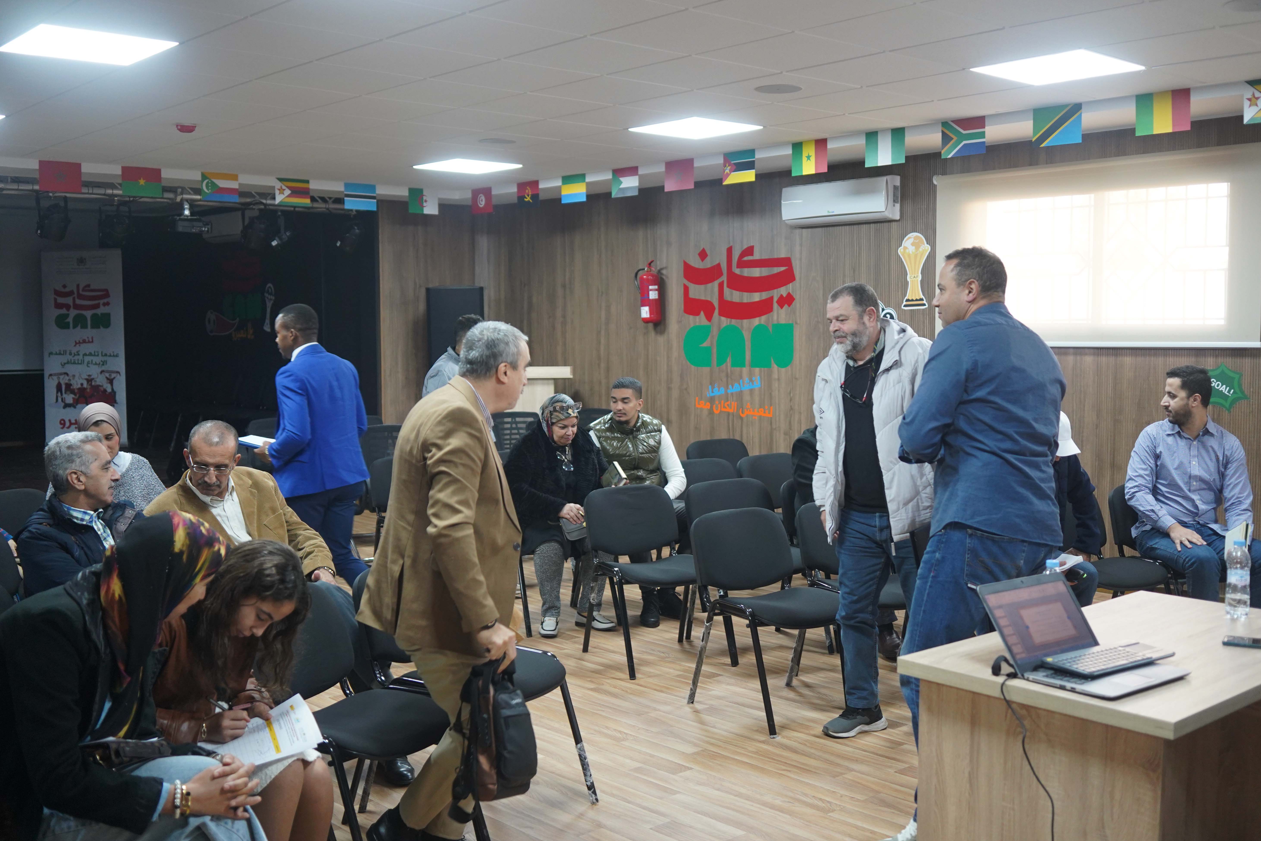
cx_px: 634
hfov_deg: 53.1
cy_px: 421
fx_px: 1261
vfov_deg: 36.9
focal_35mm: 36
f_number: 3.2
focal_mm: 35
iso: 1600
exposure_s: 1/160
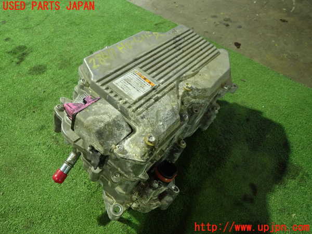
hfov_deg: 60.0
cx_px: 156
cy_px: 117
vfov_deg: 46.8
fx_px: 270
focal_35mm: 30
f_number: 2.3
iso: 800
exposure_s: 1/30
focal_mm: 5.4
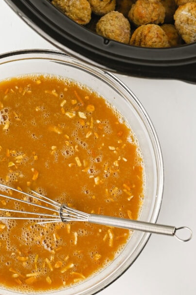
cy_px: 140
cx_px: 41
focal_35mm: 84
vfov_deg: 24.2
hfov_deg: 16.1
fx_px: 688
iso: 250
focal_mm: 50
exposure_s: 1/80
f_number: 5
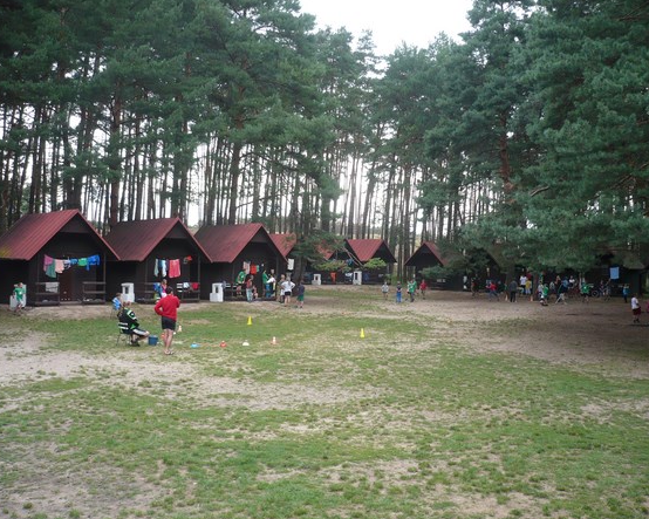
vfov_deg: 40.1
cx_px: 336
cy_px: 257
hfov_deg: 49.1
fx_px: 711
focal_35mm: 37
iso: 100
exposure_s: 1/160
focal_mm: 5.8
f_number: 2.8
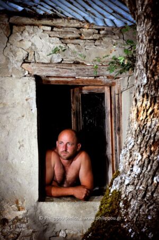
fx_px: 1495
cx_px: 80
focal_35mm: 225
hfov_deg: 6.1
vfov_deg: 9.2
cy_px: 120
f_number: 5.6
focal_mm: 150
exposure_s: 1/30
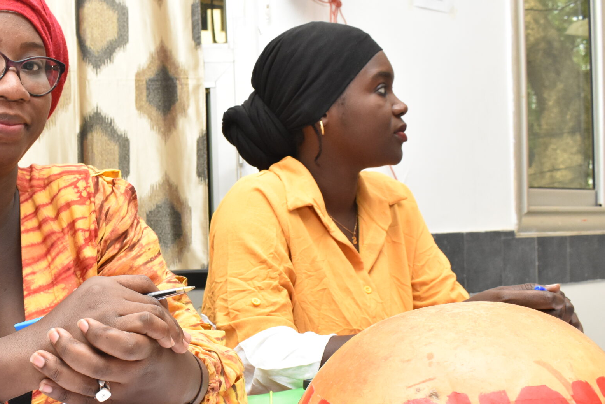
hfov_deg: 37.1
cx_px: 133
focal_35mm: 52
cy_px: 279
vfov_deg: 25.9
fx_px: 871
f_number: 8
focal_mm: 21
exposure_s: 1/80
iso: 2000
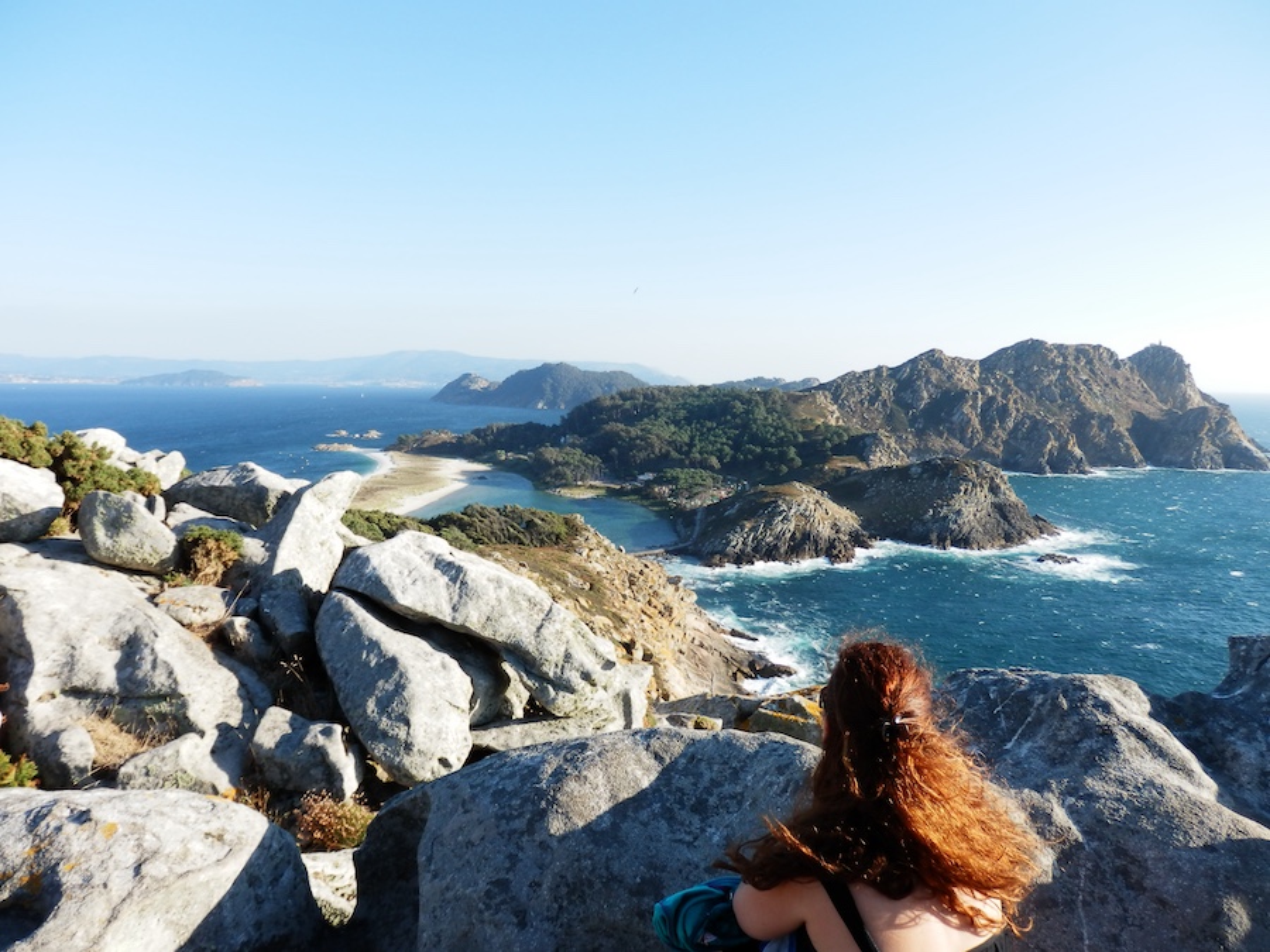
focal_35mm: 25
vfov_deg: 54.9
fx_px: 917
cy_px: 476
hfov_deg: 69.4
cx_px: 635
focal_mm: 4.5
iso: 80
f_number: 3
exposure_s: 1/500
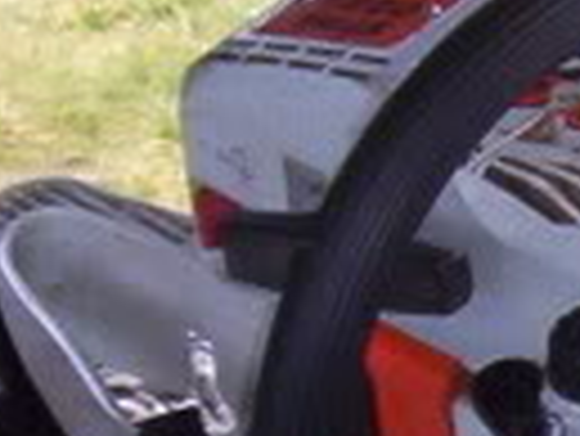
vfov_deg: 4.7
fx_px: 5316
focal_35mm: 317
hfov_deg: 6.2
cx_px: 935
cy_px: 598
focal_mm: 7.88
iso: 140
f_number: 3.16
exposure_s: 1/37.4
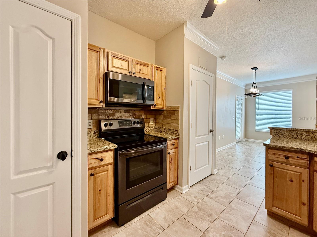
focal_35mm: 14
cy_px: 118
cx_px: 158
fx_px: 128
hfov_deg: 102.1
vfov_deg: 85.7
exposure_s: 1/120
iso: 250
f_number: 2.2
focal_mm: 2.22
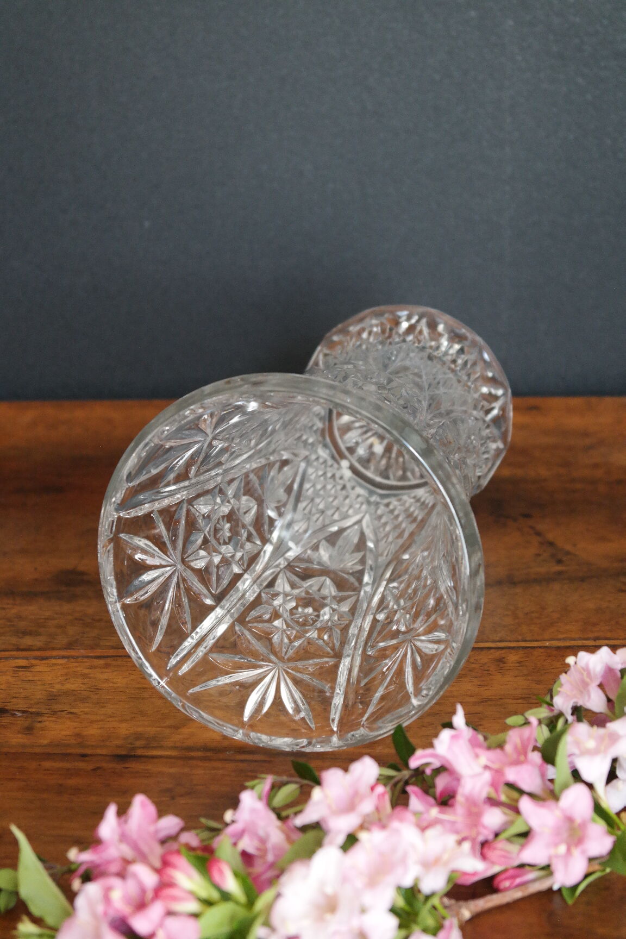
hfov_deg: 17.7
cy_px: 470
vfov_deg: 26.3
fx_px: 2008
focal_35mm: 77
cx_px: 313
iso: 1600
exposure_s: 1/30
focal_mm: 50
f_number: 5.6
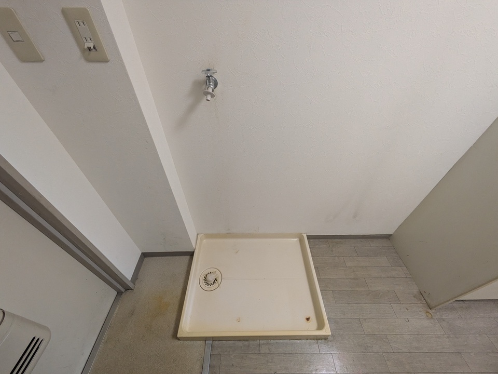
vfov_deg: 85.7
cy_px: 187
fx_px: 201
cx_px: 249
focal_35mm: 14
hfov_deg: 102.1
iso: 263
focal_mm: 1.83
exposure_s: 1/24
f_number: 2.2
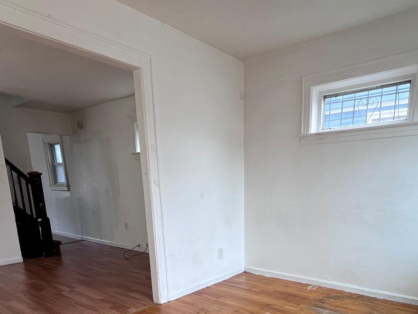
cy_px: 266
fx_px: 290
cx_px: 245
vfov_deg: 51.9
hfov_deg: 71.1
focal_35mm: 24
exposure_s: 1/99
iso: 50
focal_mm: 1.57
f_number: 1.8
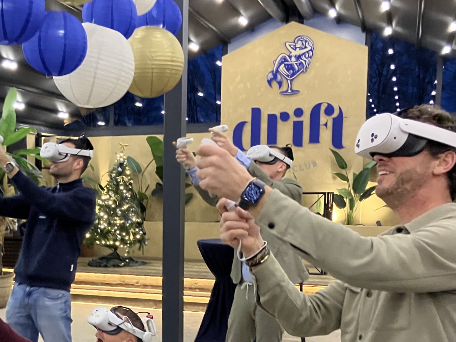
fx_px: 698
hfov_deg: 35.2
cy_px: 273
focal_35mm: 53
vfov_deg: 27.0
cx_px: 99
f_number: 1.8
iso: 500
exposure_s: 1/25
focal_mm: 3.99
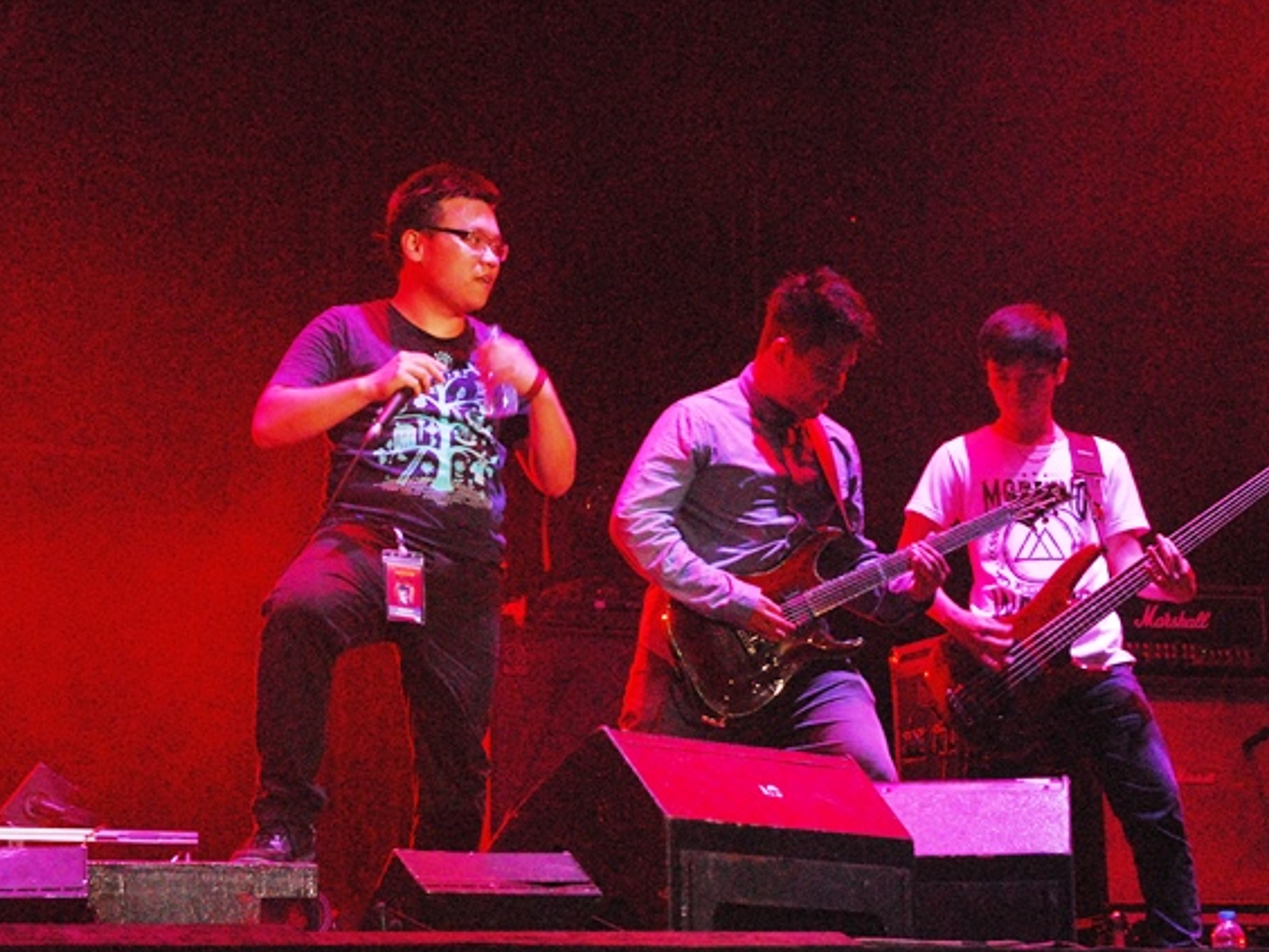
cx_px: 657
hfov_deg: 15.1
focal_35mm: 131
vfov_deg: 11.3
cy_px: 477
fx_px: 4802
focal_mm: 80
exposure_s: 1/50
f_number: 10
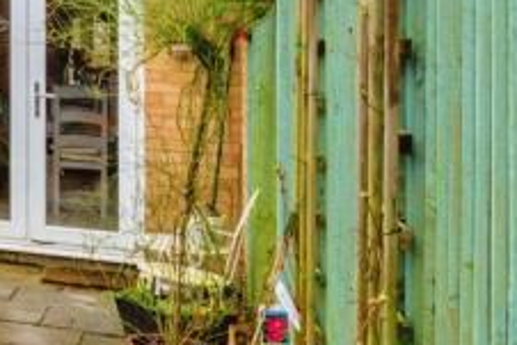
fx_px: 977
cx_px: -339
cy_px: 29
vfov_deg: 19.6
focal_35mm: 68
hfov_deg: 22.1
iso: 400
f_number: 7.1
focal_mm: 10
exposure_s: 1/640
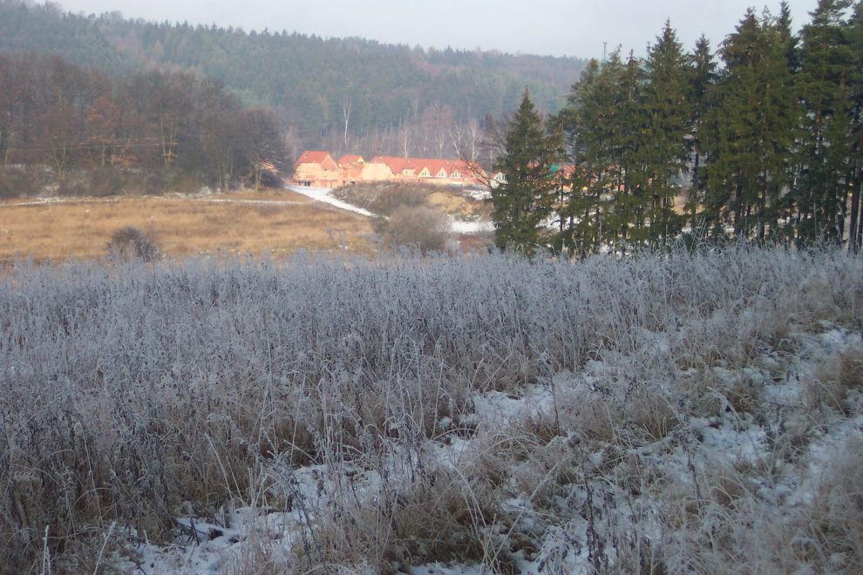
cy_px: 288
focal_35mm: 76
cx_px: 432
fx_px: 1822
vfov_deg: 17.9
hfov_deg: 26.7
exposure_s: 1/500
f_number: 4
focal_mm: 16
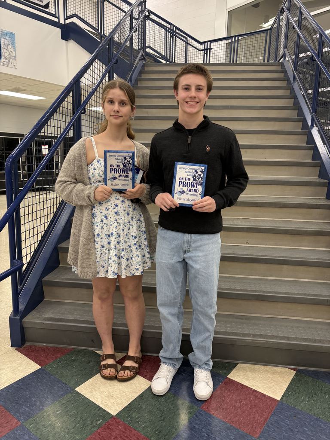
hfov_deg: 53.1
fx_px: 330
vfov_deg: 67.3
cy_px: 220
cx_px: 165
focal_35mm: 26
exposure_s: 1/60
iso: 125
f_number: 1.6
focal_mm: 5.96
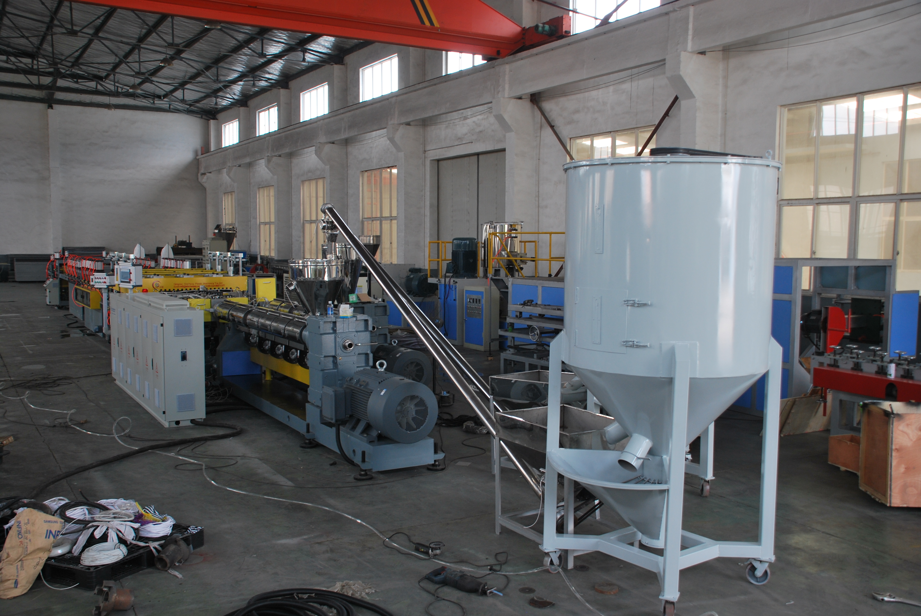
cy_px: 308
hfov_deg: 57.2
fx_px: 845
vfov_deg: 40.1
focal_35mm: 33
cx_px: 460
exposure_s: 1/60
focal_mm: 22
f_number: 3.8
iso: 200
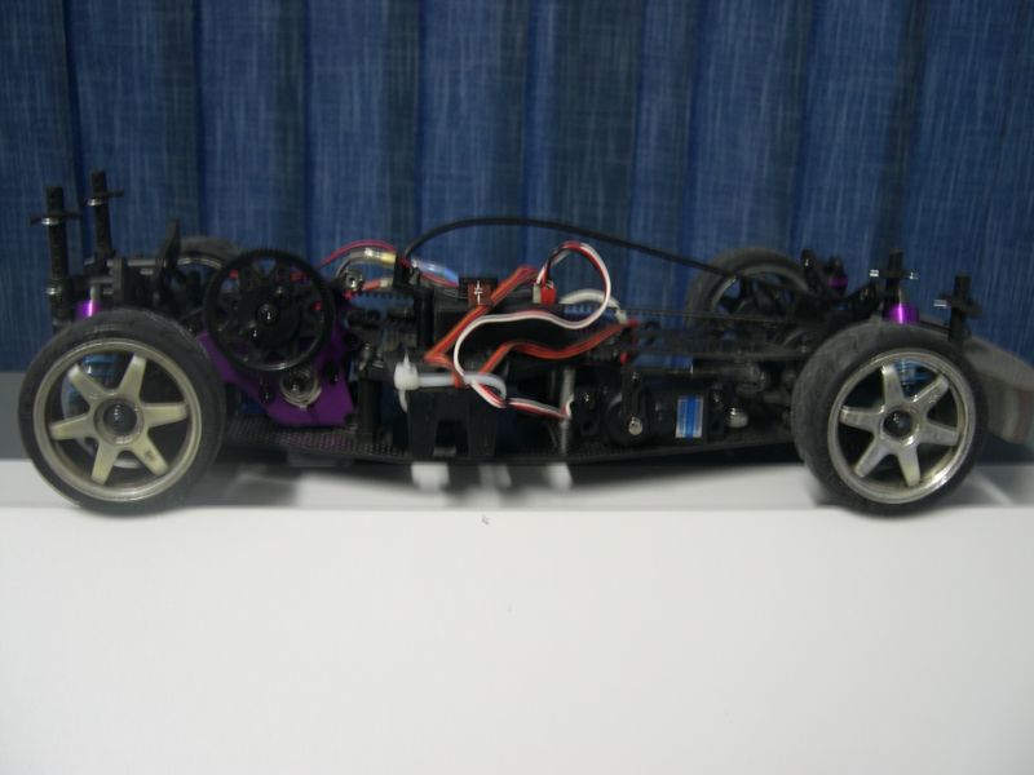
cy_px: 388
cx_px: 517
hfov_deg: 49.0
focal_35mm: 38
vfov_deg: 37.7
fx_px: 1135
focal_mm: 8
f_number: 2.8
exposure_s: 1/5.3
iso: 100
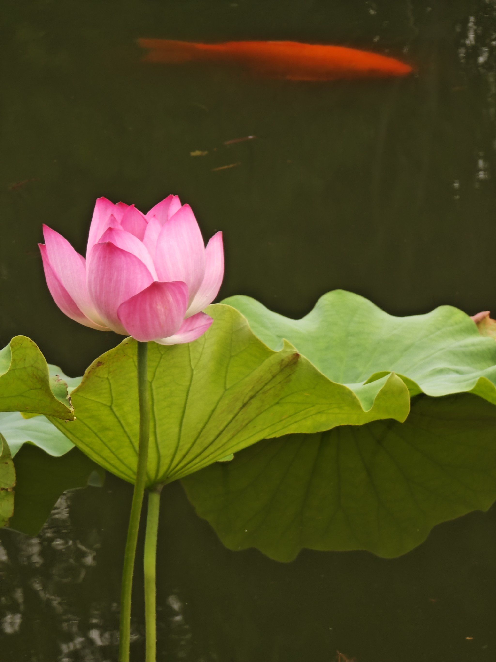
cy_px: 331
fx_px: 4586
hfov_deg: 6.2
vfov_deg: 8.3
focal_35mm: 240
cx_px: 248
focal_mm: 19.4
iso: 80
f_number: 3
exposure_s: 1/100
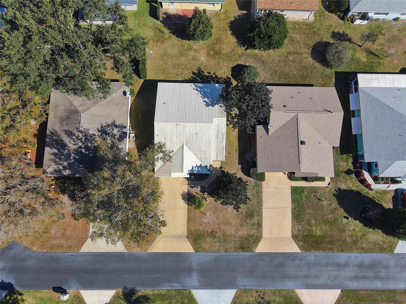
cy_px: 152
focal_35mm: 24
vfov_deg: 56.8
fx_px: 281
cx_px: 203
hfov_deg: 71.6
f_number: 1.8
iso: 100
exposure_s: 1/6400
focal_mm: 8.67
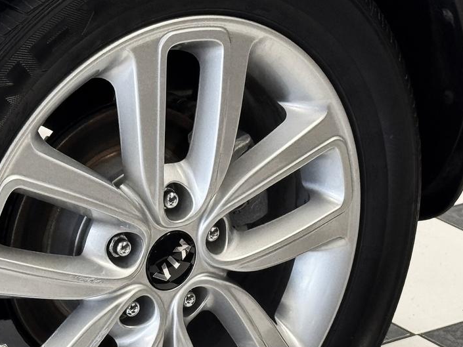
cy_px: 272
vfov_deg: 8.9
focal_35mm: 167
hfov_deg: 11.8
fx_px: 2234
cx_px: 162
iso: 200
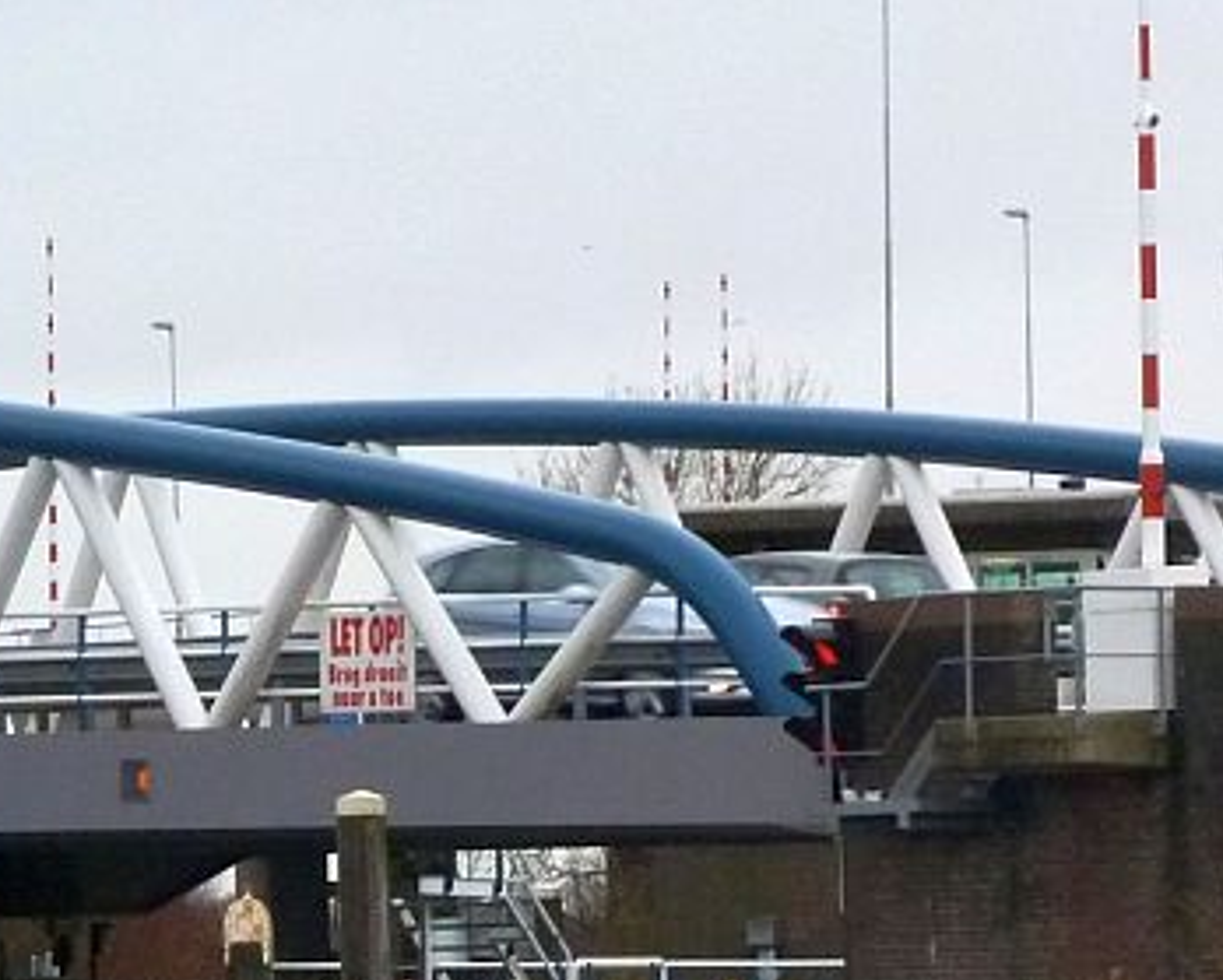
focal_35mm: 318
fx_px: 11520
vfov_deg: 4.9
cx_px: 1297
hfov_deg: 6.1
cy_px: 1250
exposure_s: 1/80
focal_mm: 18.2
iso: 320
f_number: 4.4
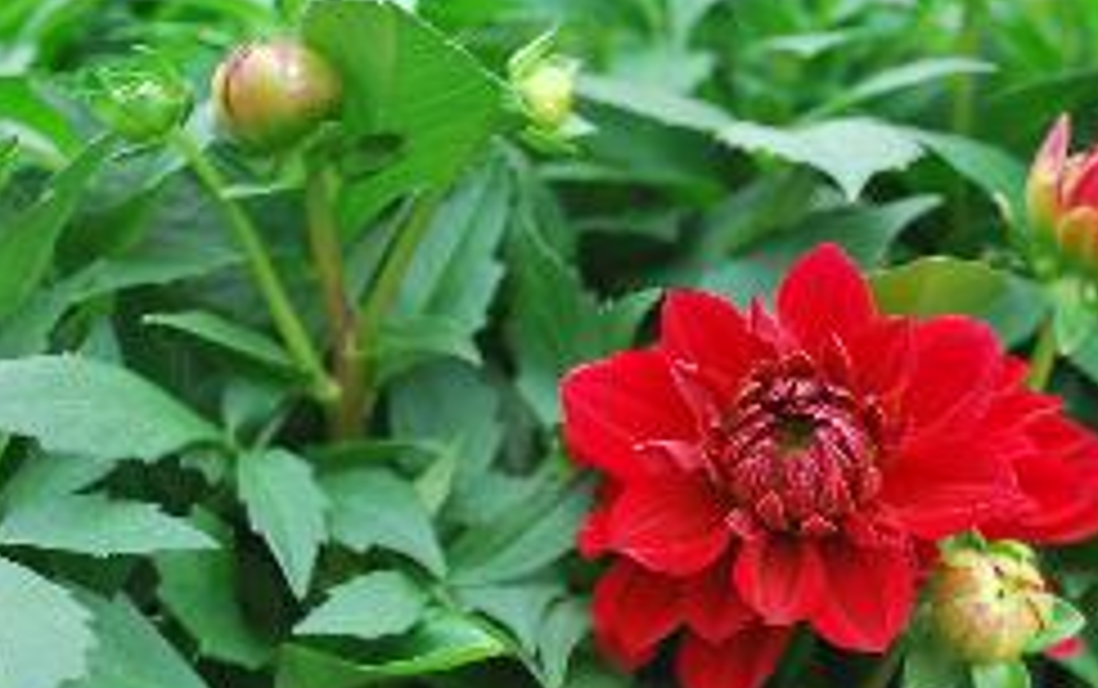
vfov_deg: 14.8
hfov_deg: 23.2
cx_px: 882
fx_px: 2631
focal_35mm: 88
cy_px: 558
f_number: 5.3
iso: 220
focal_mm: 35
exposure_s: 1/60
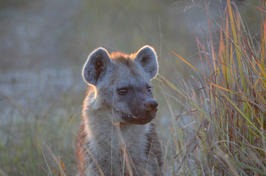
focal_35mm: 450
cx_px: 133
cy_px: 88
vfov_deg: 3.0
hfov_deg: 4.6
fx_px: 3318
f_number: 5.6
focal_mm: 300
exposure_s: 1/160
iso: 800
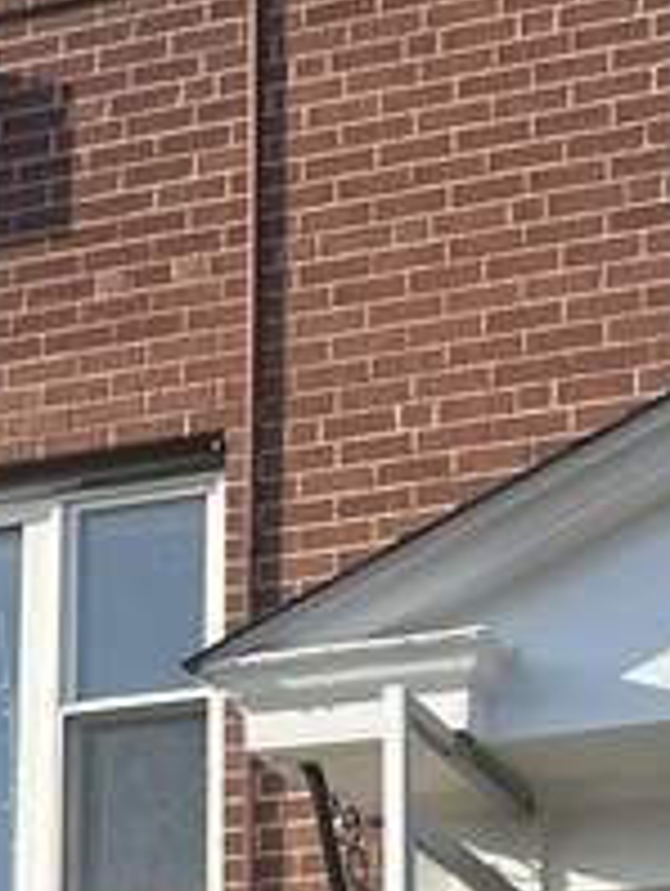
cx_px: 800
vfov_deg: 18.1
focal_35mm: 93
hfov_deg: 15.4
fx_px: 2395
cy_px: 1440
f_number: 1.78
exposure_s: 1/1779
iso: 80
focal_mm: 6.86
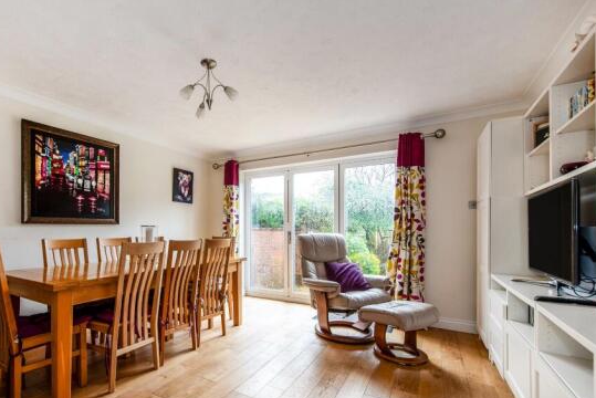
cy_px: 222
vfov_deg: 70.3
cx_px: 247
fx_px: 282
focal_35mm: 17
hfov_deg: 92.3
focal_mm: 14
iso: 400
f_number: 7.1
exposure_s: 1/4
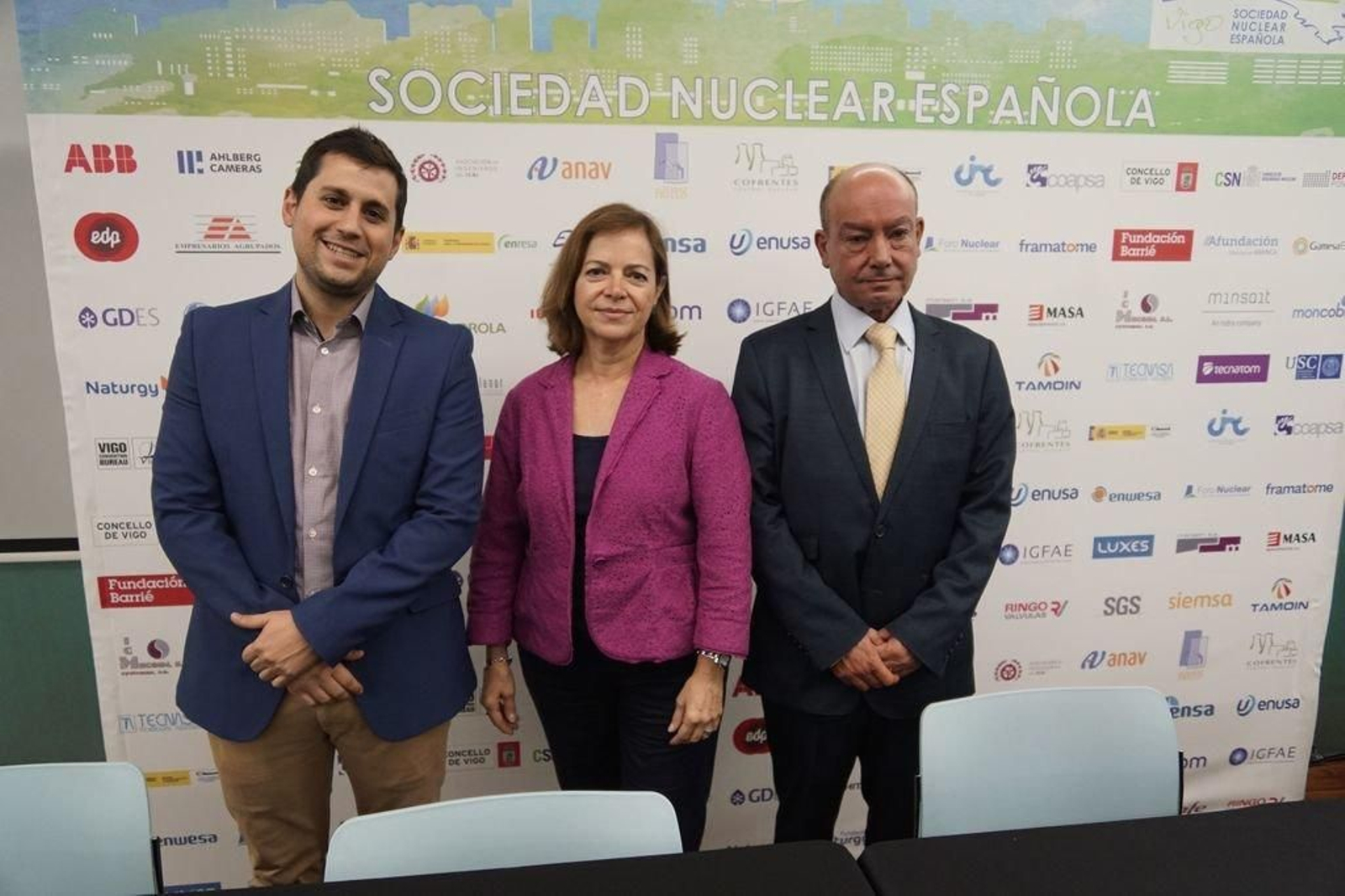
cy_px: 448
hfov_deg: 73.7
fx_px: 897
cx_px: 672
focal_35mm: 24
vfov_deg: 53.1
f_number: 2.8
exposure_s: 1/125
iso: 1000
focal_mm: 16
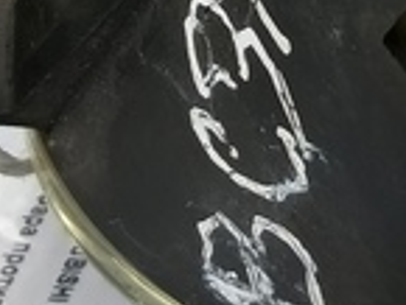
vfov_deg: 9.0
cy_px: -104
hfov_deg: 11.7
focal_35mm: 162
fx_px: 1902
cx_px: 608
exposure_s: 1/50
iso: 118
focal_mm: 4.11
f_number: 1.6
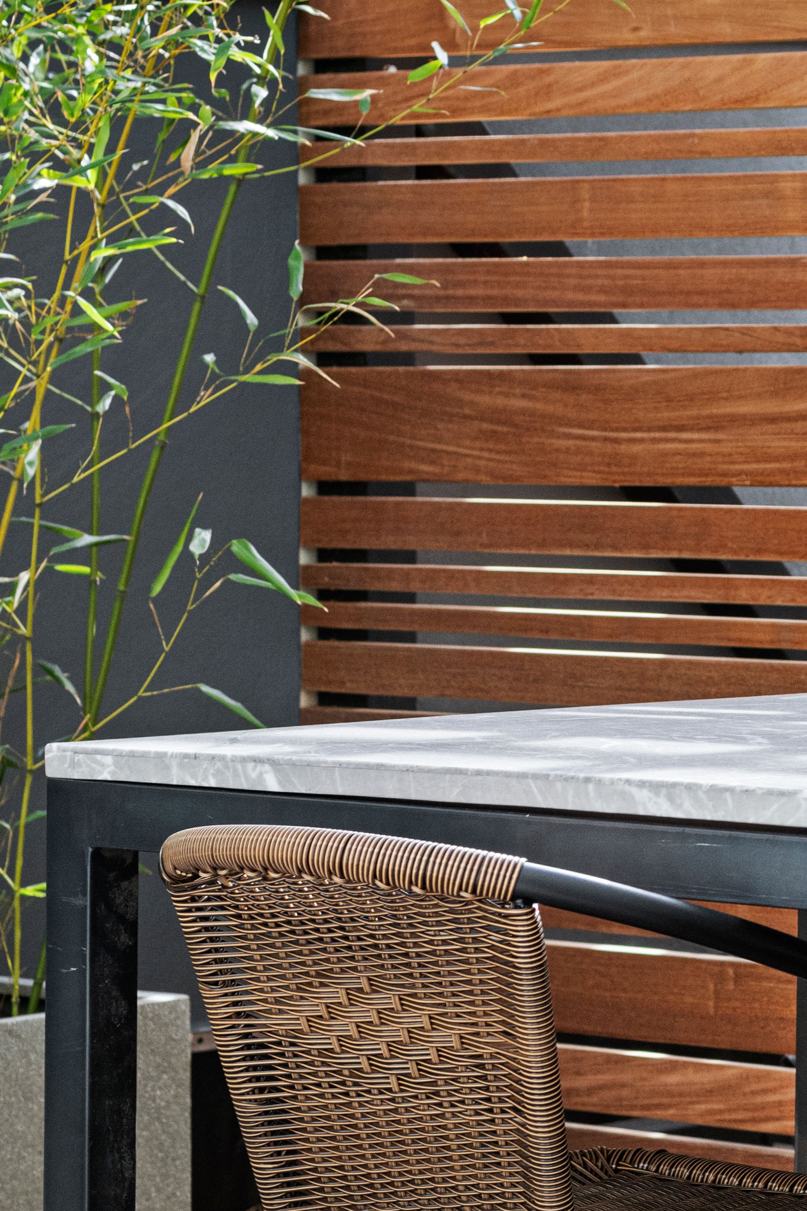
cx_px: 1160
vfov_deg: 13.8
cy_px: 339
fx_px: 4977
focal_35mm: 148
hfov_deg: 9.1
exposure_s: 1/250
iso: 250
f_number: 5
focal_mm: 50
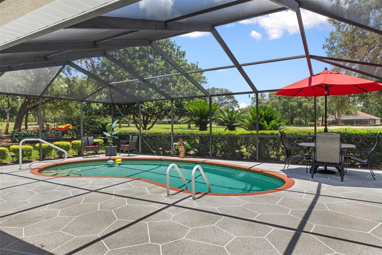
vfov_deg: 56.1
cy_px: 128
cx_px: 191
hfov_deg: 77.3
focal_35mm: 22
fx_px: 239
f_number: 8
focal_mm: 15
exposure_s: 1/1000
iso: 320
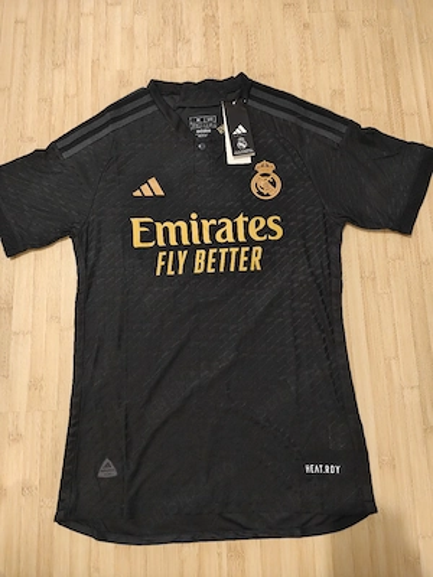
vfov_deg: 73.9
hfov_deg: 58.9
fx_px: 384
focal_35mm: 23
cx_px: 216
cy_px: 288
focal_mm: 6.06
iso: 1250
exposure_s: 1/100
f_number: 1.6
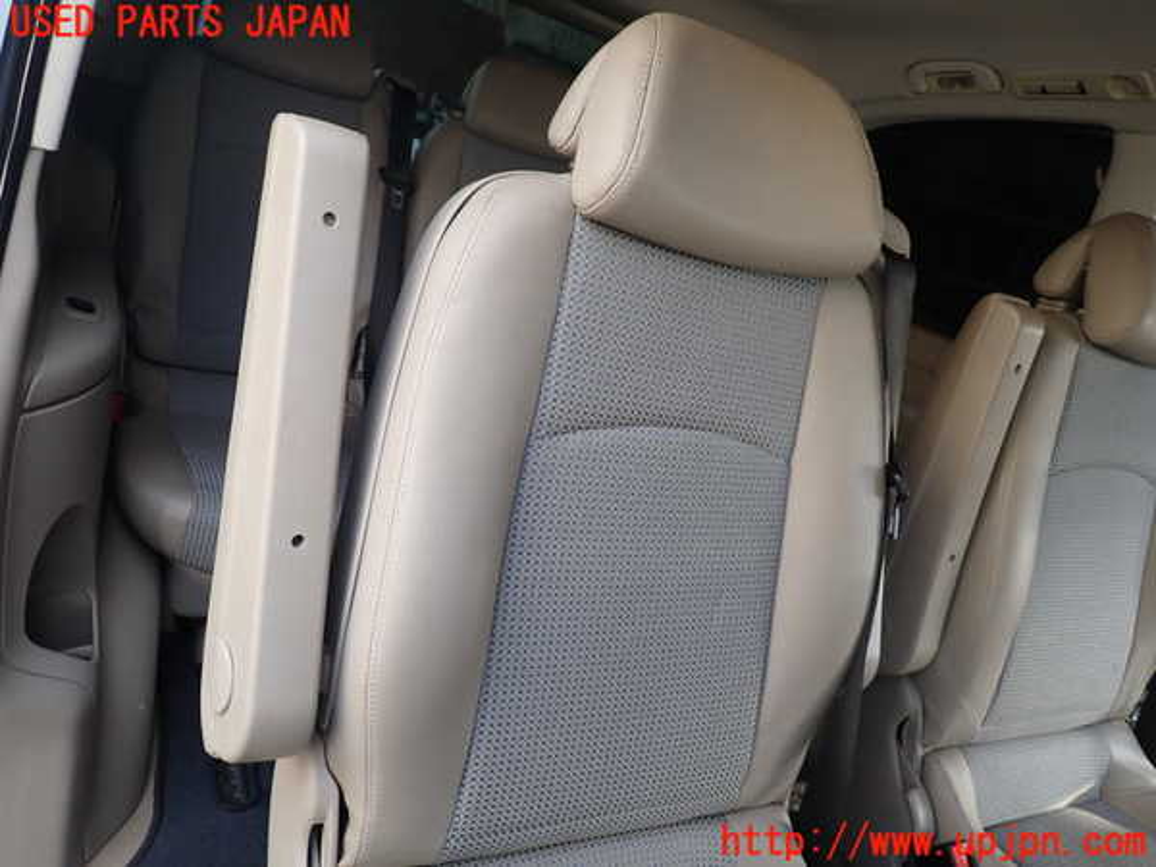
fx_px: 835
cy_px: 434
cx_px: 578
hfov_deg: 69.4
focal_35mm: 25
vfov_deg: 54.9
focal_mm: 4.5
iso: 100
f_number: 2
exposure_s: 1/100
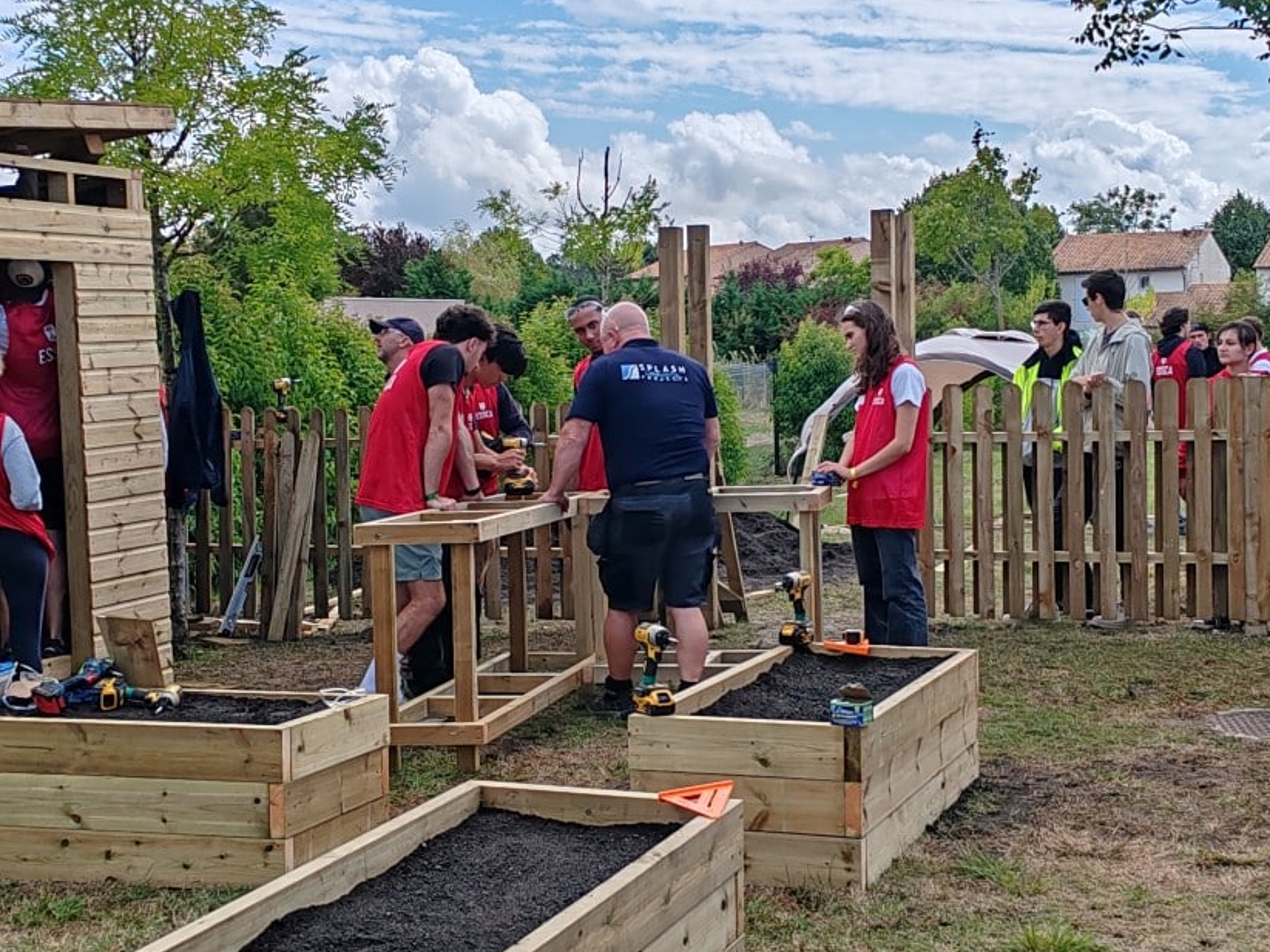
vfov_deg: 24.0
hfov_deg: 31.7
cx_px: 676
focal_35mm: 61
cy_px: 522
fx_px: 2238
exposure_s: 1/860
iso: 50
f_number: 1.9
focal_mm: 6.12
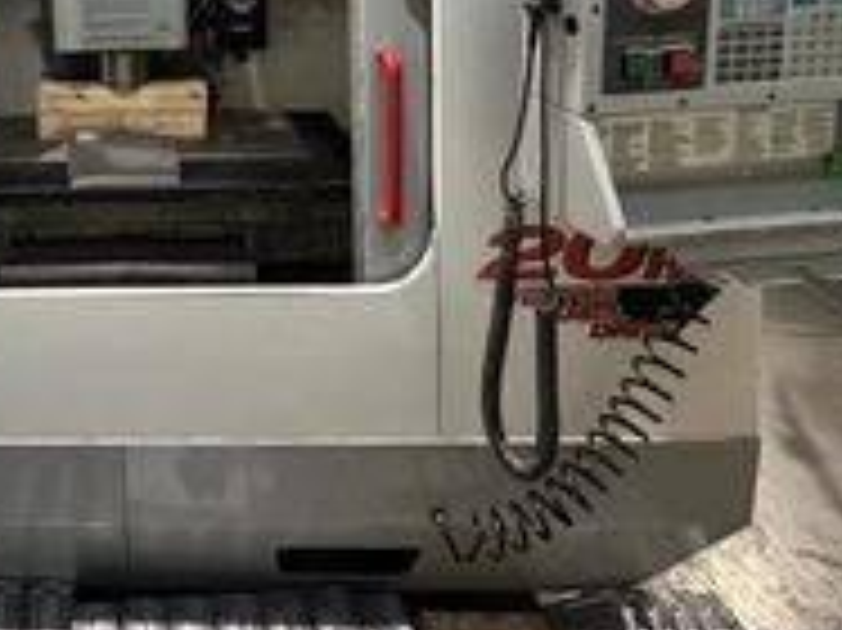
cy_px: -14
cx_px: 113
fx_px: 729
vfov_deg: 40.4
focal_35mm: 30
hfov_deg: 53.8
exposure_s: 1/60
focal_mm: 2.22
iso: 250
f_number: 2.2
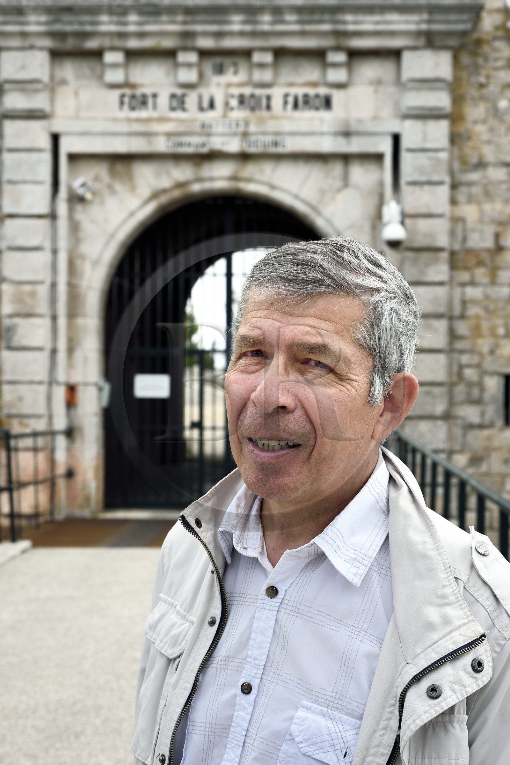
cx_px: 255
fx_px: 1487
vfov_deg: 28.8
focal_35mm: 70
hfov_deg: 19.5
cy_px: 382
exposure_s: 1/200
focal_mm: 70
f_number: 11
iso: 200
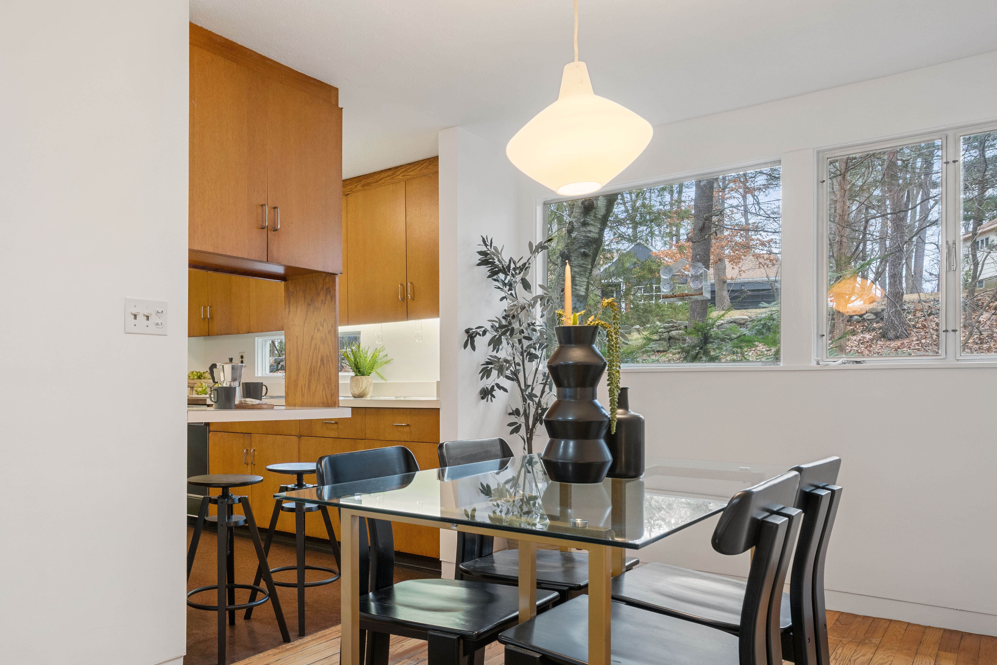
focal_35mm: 28
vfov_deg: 46.4
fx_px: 771
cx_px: 314
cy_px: 391
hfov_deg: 63.7
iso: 400
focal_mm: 16.5
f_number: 8
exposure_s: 1/4
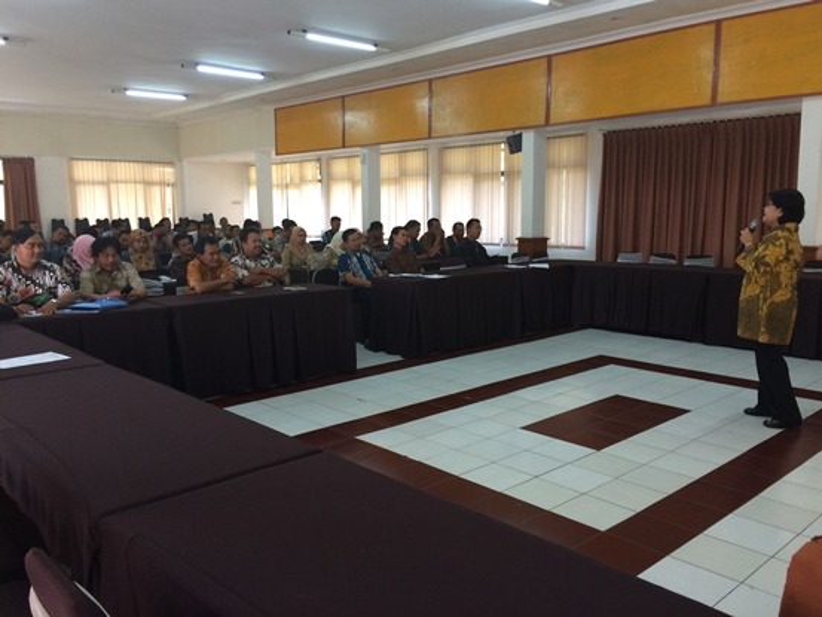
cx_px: 411
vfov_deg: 48.2
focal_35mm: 29
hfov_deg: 61.6
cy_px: 308
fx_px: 689
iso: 160
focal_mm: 4.15
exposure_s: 1/33
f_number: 2.2
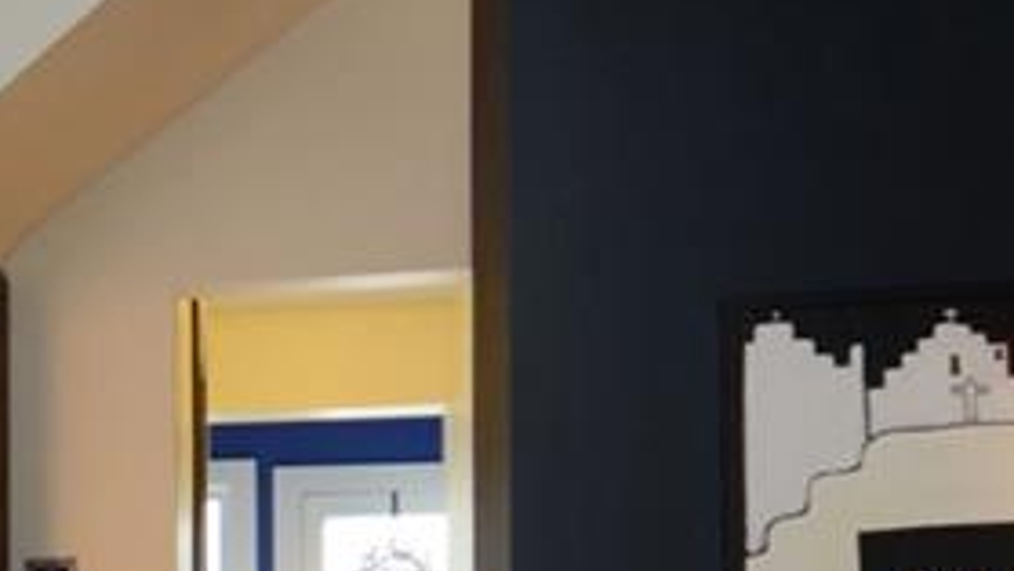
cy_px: 635
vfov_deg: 16.9
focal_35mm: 69
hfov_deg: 26.1
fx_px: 1855
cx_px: -302
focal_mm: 12
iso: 800
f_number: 5.6
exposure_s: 1/30
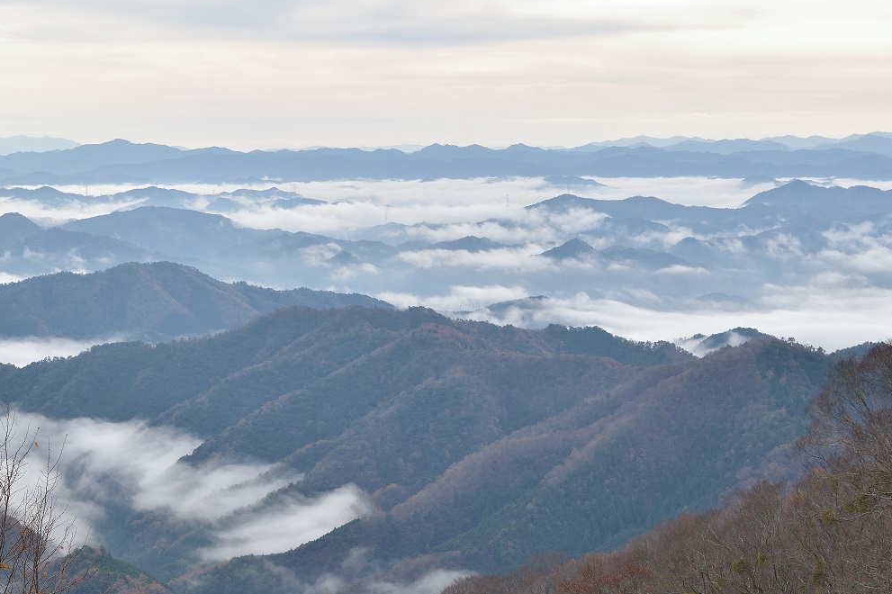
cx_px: 430
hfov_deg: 21.9
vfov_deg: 14.7
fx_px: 2303
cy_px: 299
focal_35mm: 93
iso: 200
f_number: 8
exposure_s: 1/250
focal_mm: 48
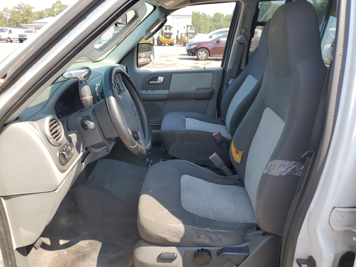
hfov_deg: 67.3
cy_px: 134
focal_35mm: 26
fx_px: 267
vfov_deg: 53.1
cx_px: 178
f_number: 1.5
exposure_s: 1/556
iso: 50
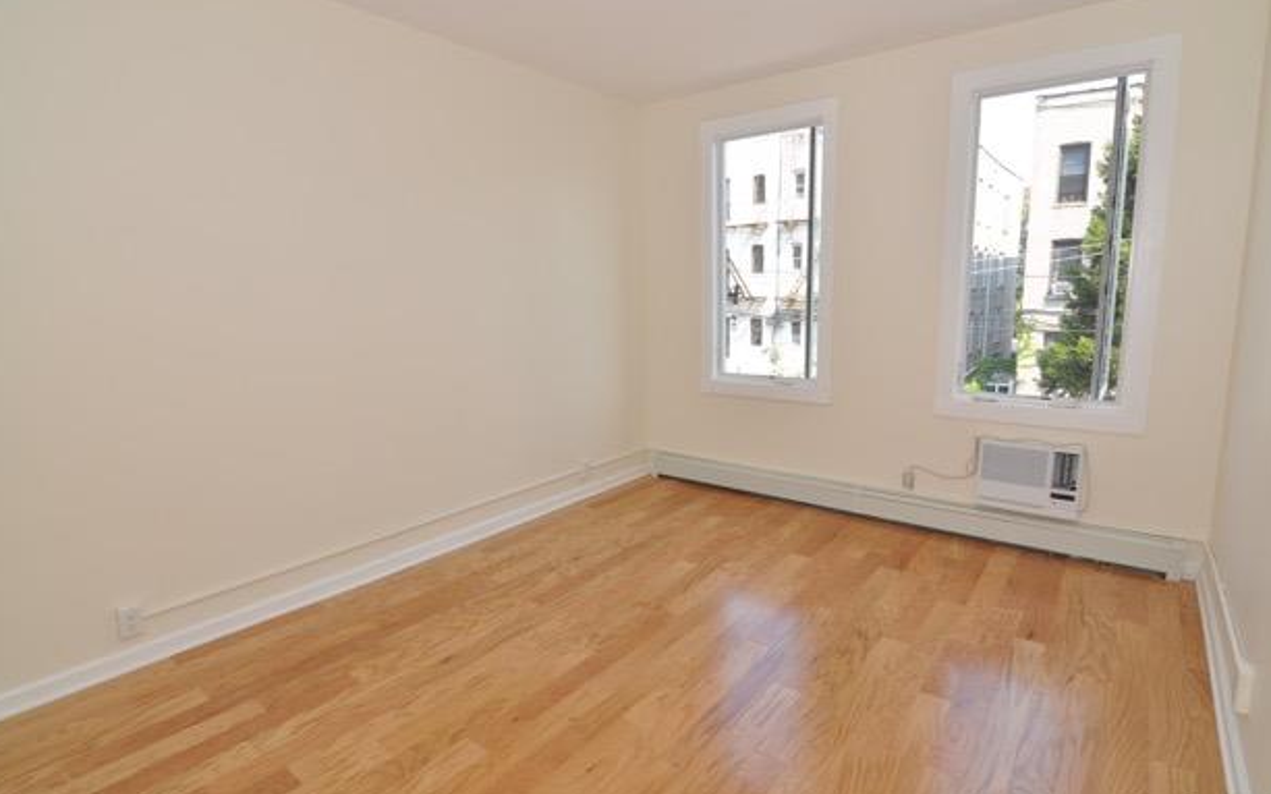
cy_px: 385
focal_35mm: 18
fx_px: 607
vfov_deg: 66.3
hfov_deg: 92.6
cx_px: 651
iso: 220
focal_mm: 11
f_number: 5.6
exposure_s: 1/125
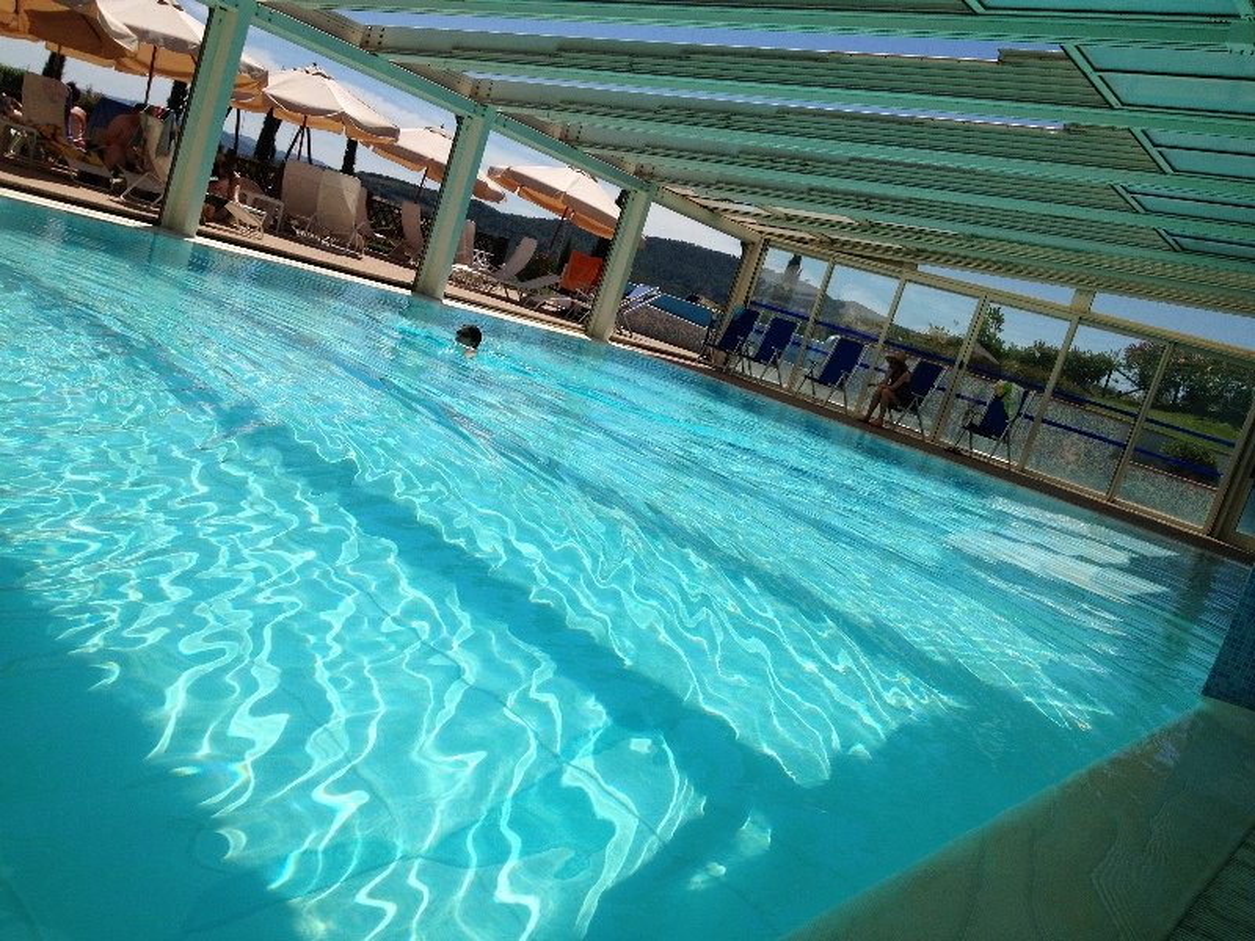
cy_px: 470
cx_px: 628
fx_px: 1269
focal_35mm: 35
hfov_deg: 52.6
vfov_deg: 40.7
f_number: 2.4
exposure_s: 1/3953
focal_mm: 4.28
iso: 64
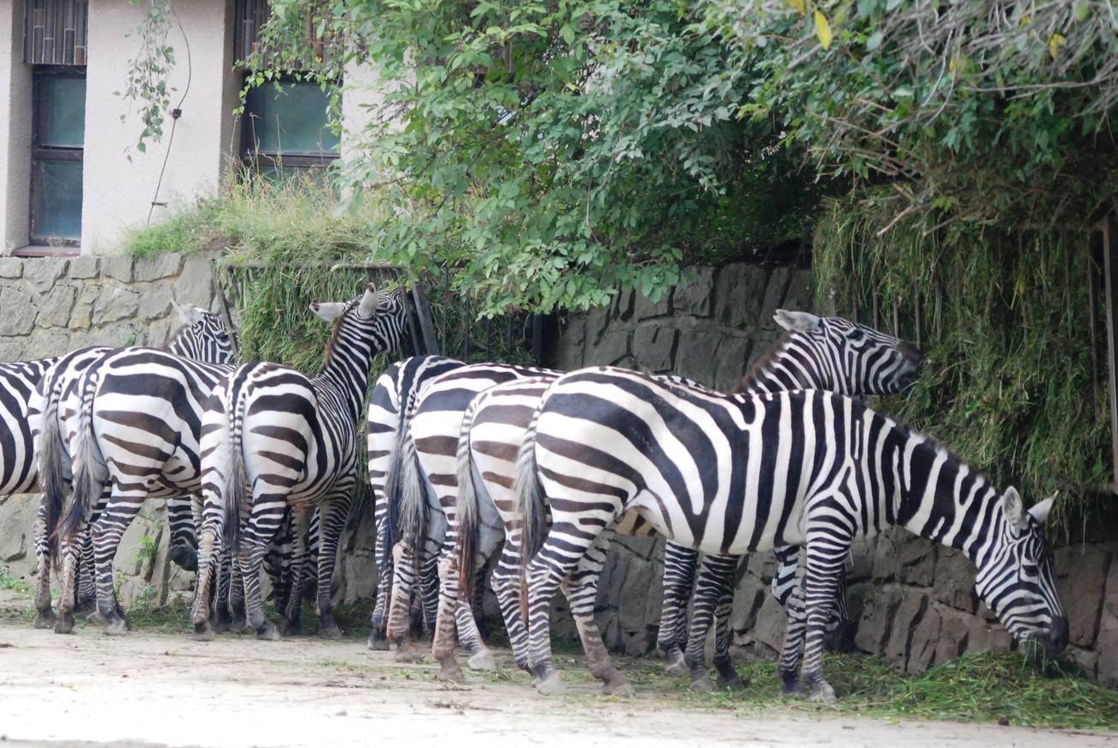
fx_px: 6840
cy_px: 374
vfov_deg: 6.3
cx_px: 486
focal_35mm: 220
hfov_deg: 9.3
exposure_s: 1/400
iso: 1000
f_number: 5
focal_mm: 120
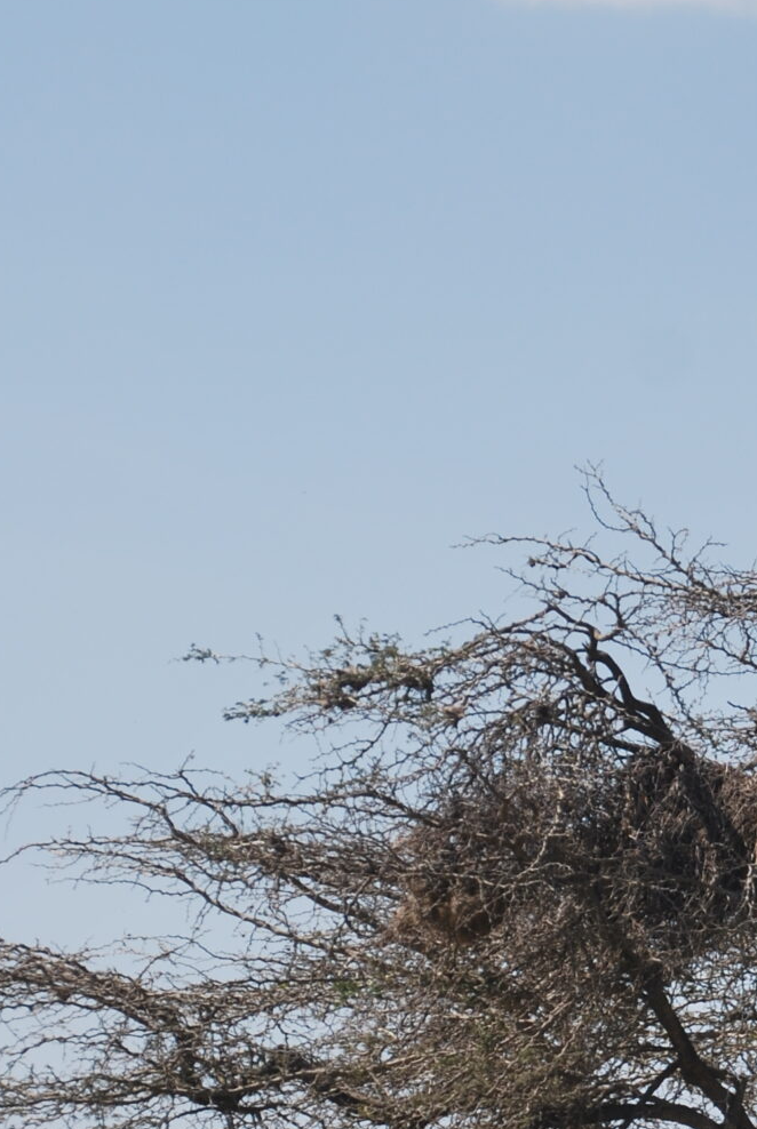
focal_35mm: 272
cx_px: 893
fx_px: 8549
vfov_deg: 7.5
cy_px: 1052
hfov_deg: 5.1
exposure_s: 1/500
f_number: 5.6
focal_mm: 70
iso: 100
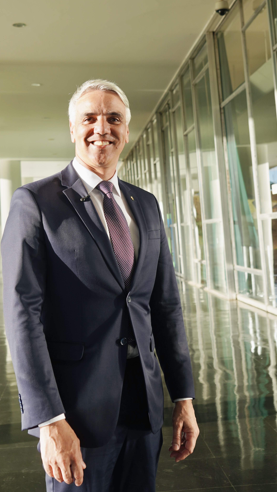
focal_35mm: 49
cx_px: 105
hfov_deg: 24.4
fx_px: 640
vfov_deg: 41.3
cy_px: 145
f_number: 4.5
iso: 100
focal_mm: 32
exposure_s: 1/320
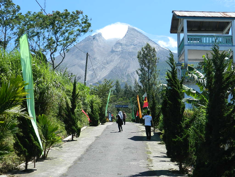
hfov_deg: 27.8
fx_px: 475
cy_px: 88
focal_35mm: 70
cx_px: 118
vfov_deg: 21.0
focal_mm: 12.6
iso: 80
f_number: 4
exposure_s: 1/400
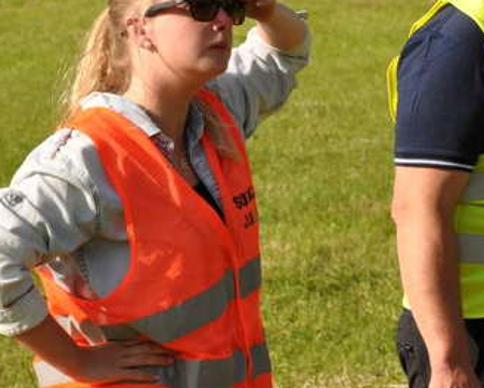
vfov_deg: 5.0
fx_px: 4473
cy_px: 90
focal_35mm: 312
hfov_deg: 6.2
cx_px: 345
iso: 200
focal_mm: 92
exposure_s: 1/320
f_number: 9
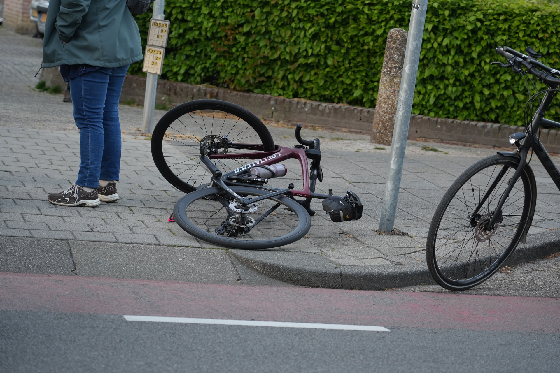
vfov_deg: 13.0
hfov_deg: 19.5
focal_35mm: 105
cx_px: 280
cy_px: 186
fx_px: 1633
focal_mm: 105
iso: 640
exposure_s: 1/80
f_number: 5
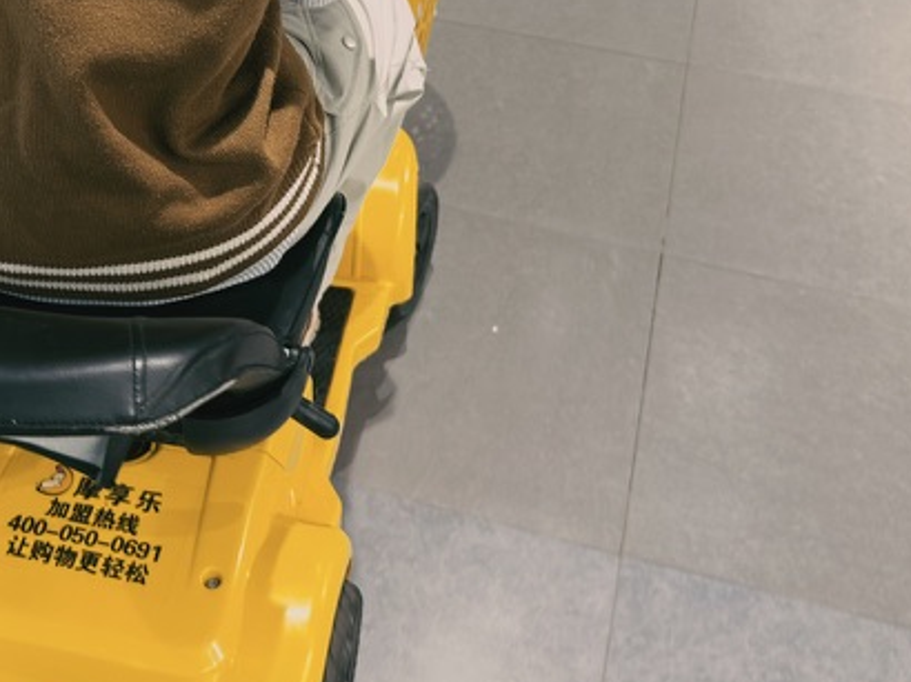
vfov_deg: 23.2
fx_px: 1578
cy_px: -31
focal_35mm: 60
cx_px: 267
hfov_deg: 31.8
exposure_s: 1/100
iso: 80
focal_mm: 6.76
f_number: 1.78
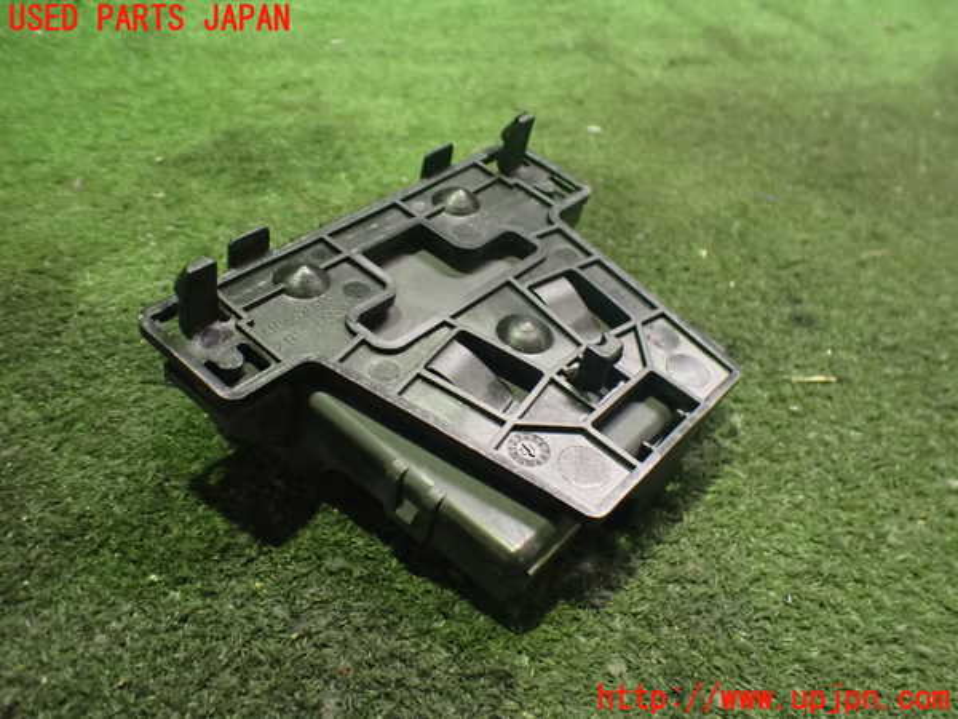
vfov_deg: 46.8
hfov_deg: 60.0
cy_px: 360
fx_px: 830
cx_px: 479
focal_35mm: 30
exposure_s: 1/30
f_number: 2.3
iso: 1250
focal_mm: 5.4
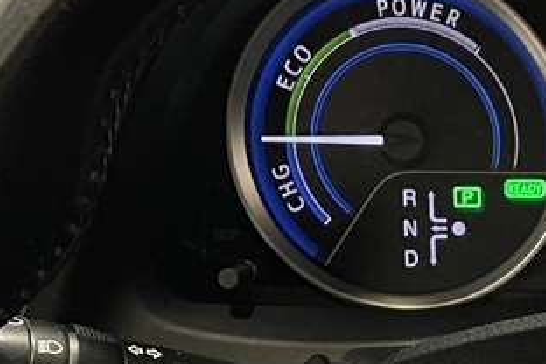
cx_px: 724
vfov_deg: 10.6
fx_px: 1896
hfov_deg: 15.5
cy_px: 539
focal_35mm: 125
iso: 400
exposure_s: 1/33
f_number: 1.6
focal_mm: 4.2
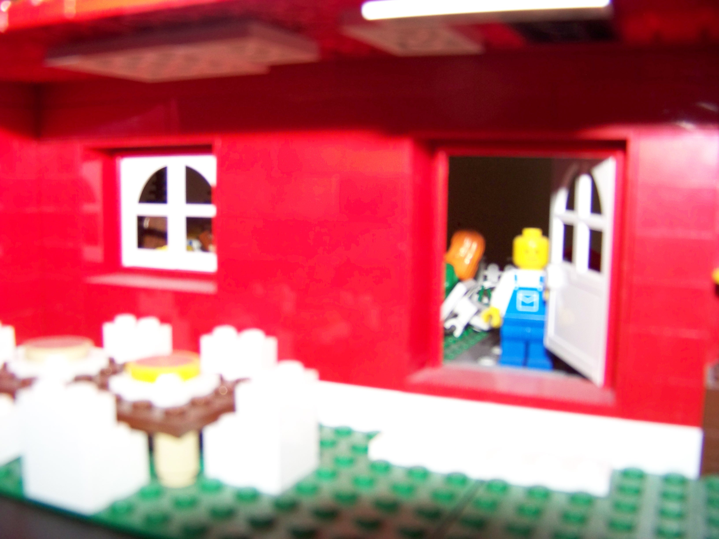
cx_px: 360
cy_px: 270
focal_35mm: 36
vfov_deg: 39.7
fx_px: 748
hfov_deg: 51.4
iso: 200
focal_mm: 5.85
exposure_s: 1/30
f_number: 2.8
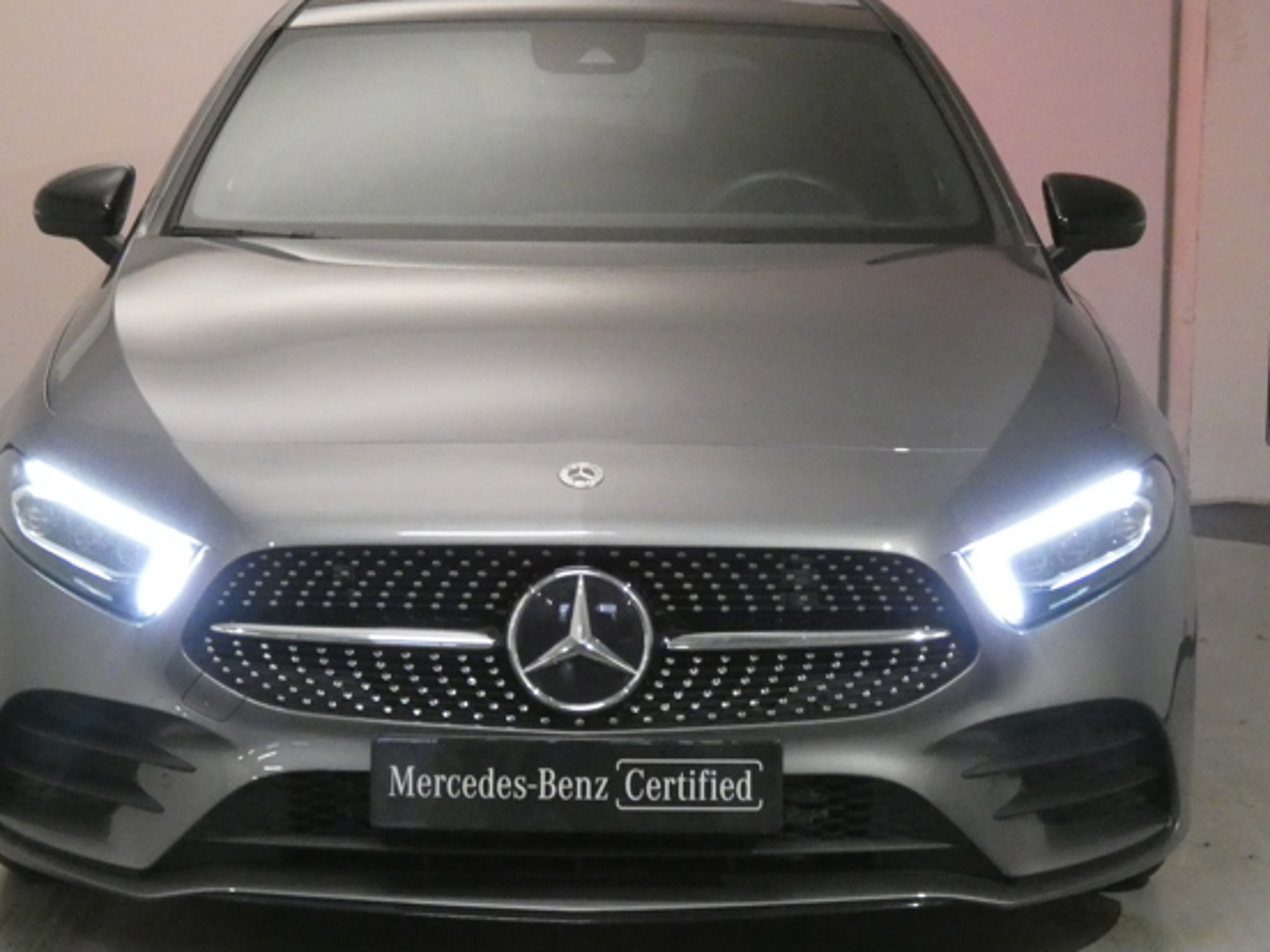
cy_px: 524
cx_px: 577
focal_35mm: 84
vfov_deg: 17.6
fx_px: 3082
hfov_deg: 23.3
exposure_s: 1/80
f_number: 4.1
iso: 1600
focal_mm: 10.4
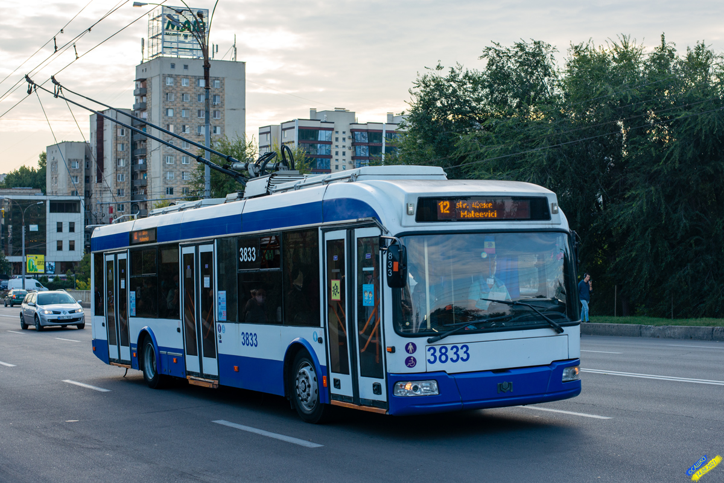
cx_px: 362
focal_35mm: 50
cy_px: 242
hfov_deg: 39.6
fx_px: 1006
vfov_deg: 27.0
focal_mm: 50
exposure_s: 1/400
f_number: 4.5
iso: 250
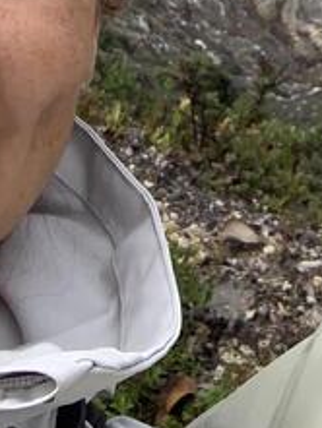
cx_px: 260
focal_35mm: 111
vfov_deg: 15.9
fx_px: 1375
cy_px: -261
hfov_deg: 13.3
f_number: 2.2
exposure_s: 1/626
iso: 16
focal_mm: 2.87
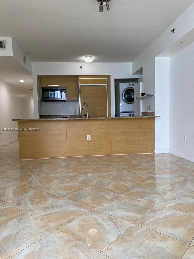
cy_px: 130
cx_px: 97
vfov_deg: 67.3
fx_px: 194
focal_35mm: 26
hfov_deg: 53.1
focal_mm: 4.25
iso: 125
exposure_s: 1/120
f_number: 1.8
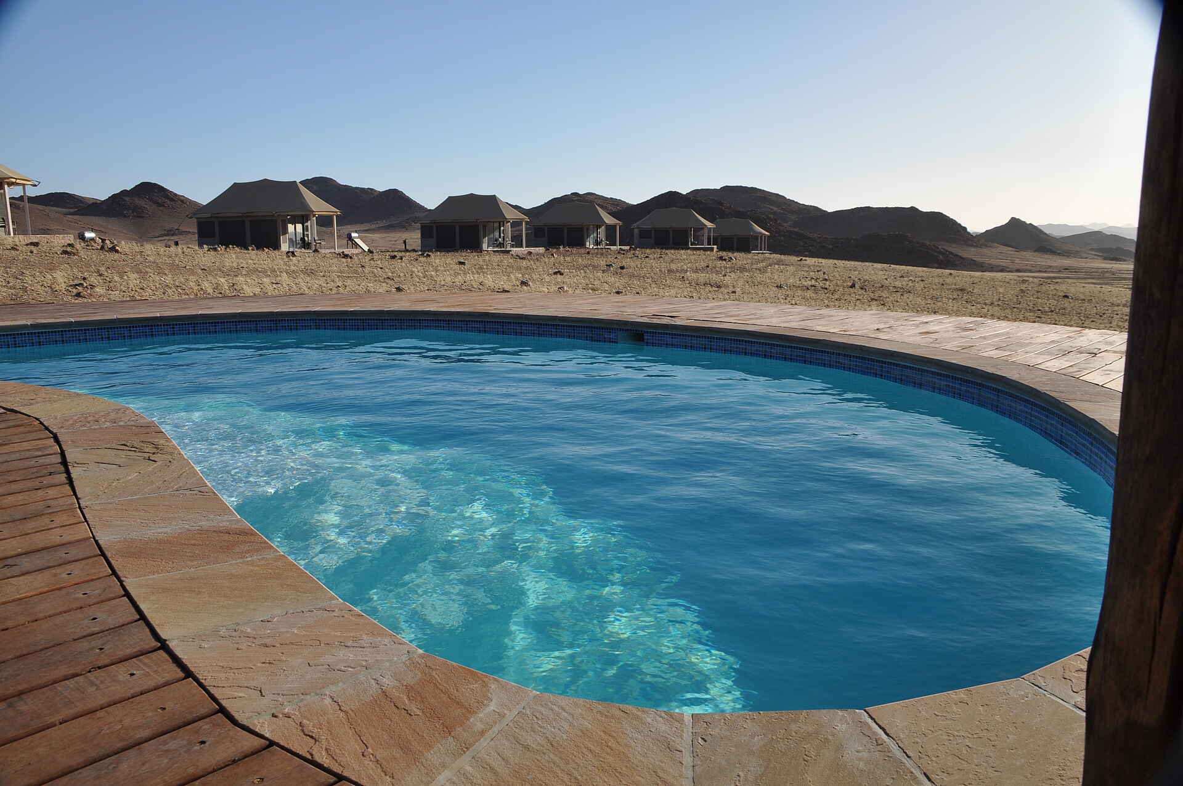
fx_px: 886
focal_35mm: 27
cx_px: 592
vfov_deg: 47.8
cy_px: 393
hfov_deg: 67.4
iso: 200
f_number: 11
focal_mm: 18
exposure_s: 1/125
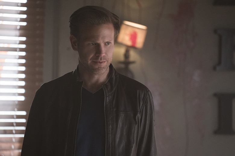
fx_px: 1305
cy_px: 78
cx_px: 118
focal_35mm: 200
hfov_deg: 10.3
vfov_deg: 6.9
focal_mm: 200
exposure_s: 1/100
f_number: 4
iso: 4000
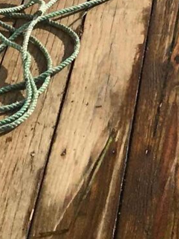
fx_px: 1385
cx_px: 291
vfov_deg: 8.5
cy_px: -444
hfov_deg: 7.2
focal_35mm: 201
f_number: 2.2
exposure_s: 1/1876
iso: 25
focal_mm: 4.15
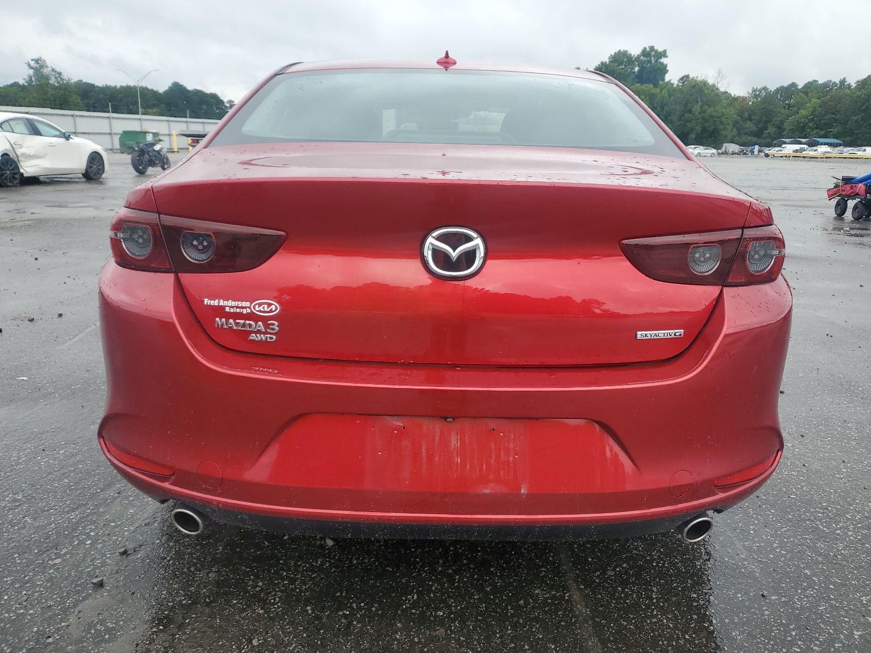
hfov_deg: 67.3
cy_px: 326
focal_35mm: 26
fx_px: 654
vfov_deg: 53.1
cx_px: 436
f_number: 1.5
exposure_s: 1/625
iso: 50
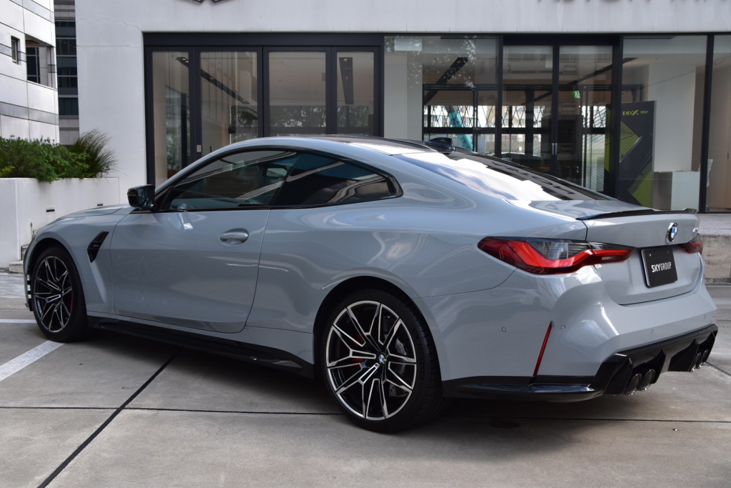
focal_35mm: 42
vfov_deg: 31.9
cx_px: 366
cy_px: 244
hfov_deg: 46.4
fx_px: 853
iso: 400
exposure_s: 1/200
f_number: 10
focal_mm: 28
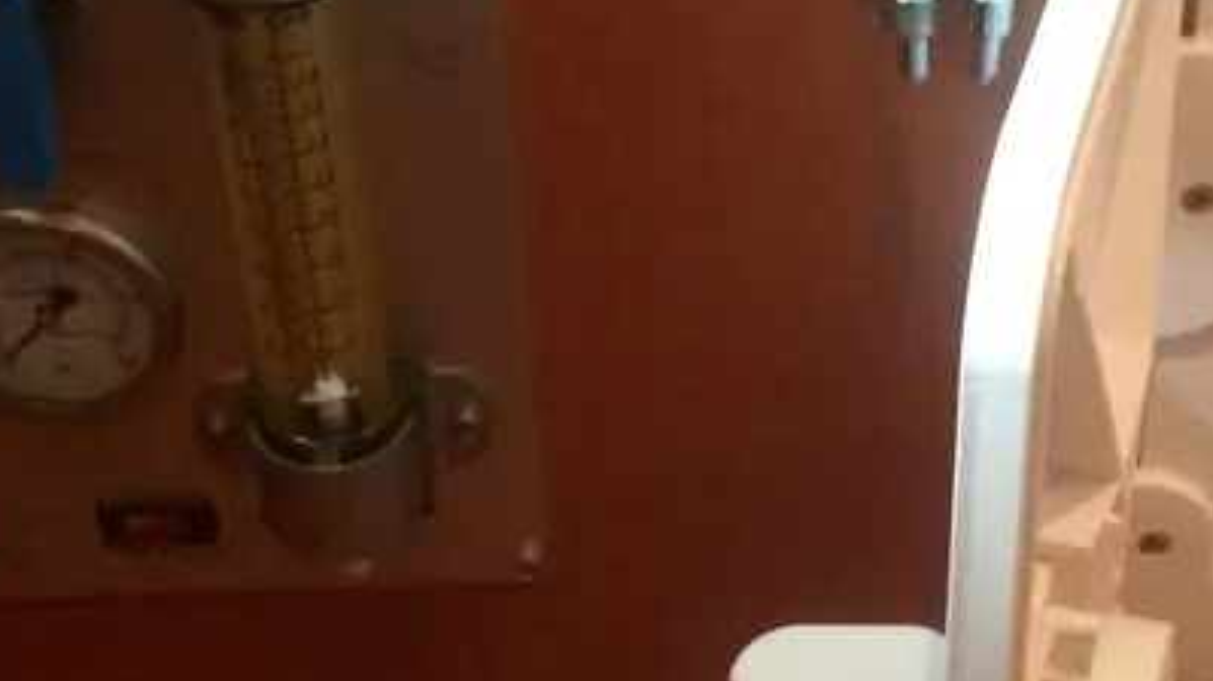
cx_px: 860
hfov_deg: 25.7
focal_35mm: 82
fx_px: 2636
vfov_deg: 14.7
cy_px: 471
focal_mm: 4.12
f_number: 2.2
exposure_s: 1/15
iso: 400
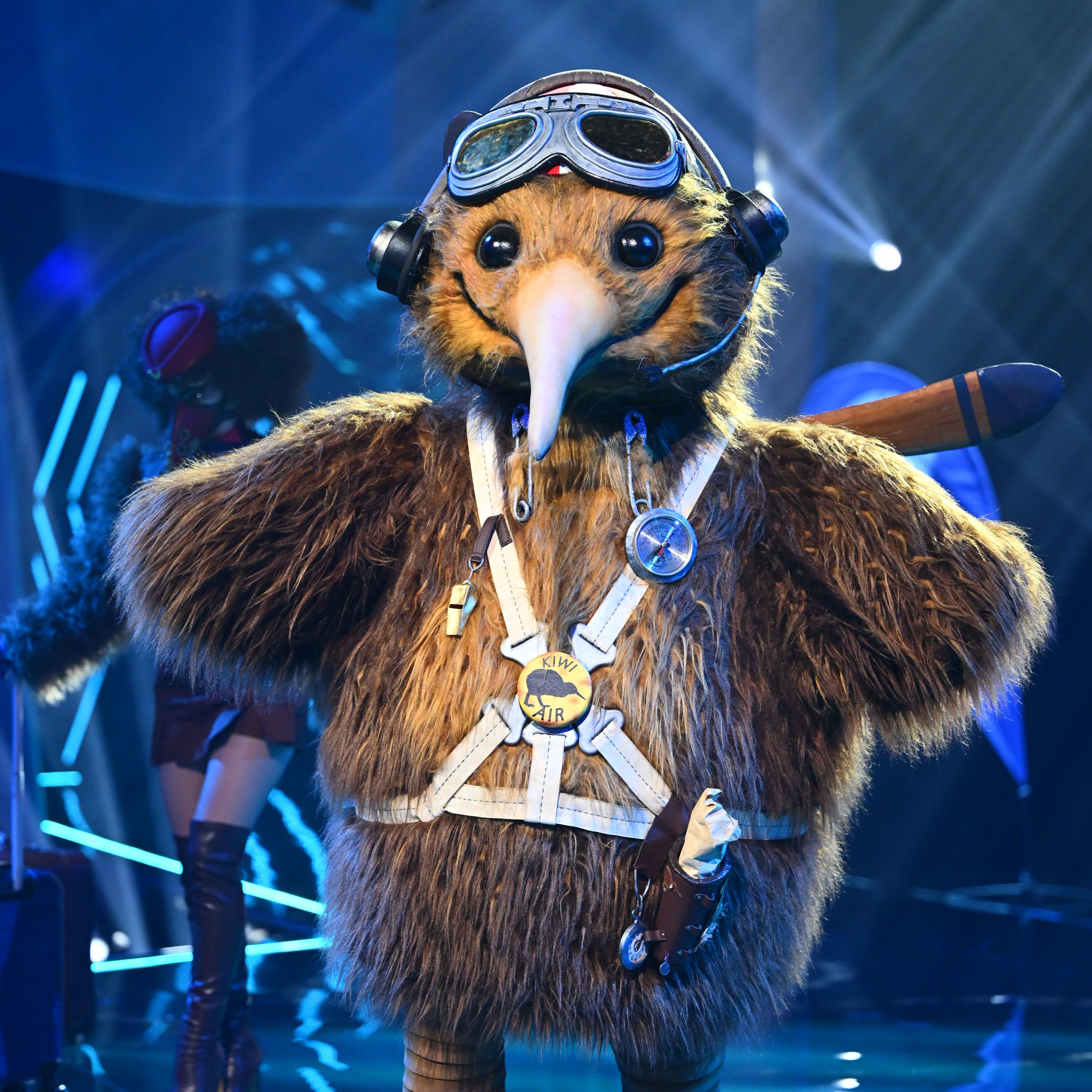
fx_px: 4390
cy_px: 568
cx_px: 545
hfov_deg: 14.2
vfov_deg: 14.2
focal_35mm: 123
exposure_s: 1/320
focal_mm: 96
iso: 2000
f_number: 2.8
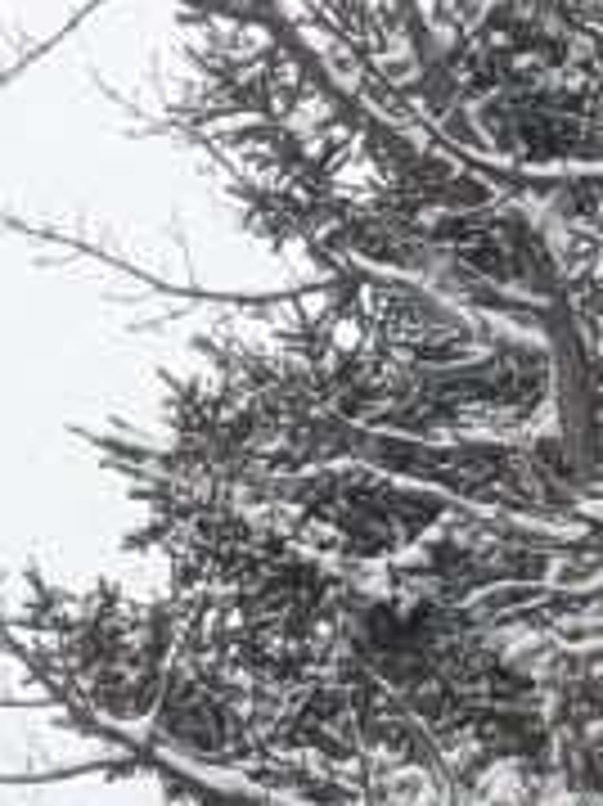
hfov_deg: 10.2
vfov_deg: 11.5
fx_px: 3372
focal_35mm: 145
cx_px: 374
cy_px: 1851
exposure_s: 1/242
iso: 48
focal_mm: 4.53
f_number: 1.7
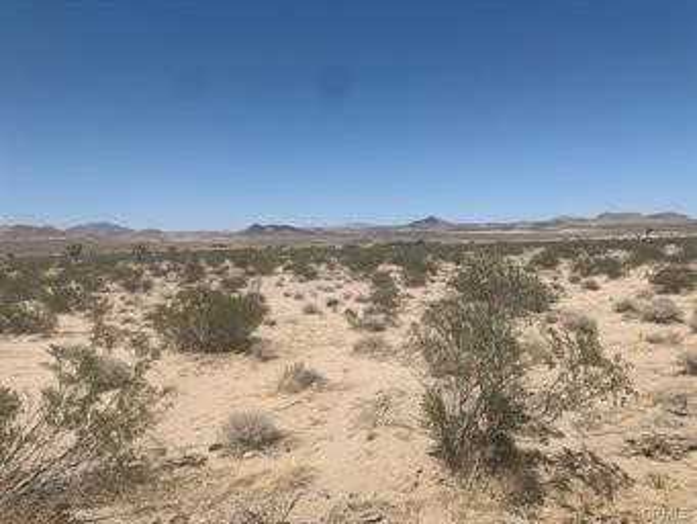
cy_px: 262
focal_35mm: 26
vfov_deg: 53.1
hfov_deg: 67.3
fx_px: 524
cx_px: 348
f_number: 1.8
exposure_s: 1/4464
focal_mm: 4.25
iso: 25
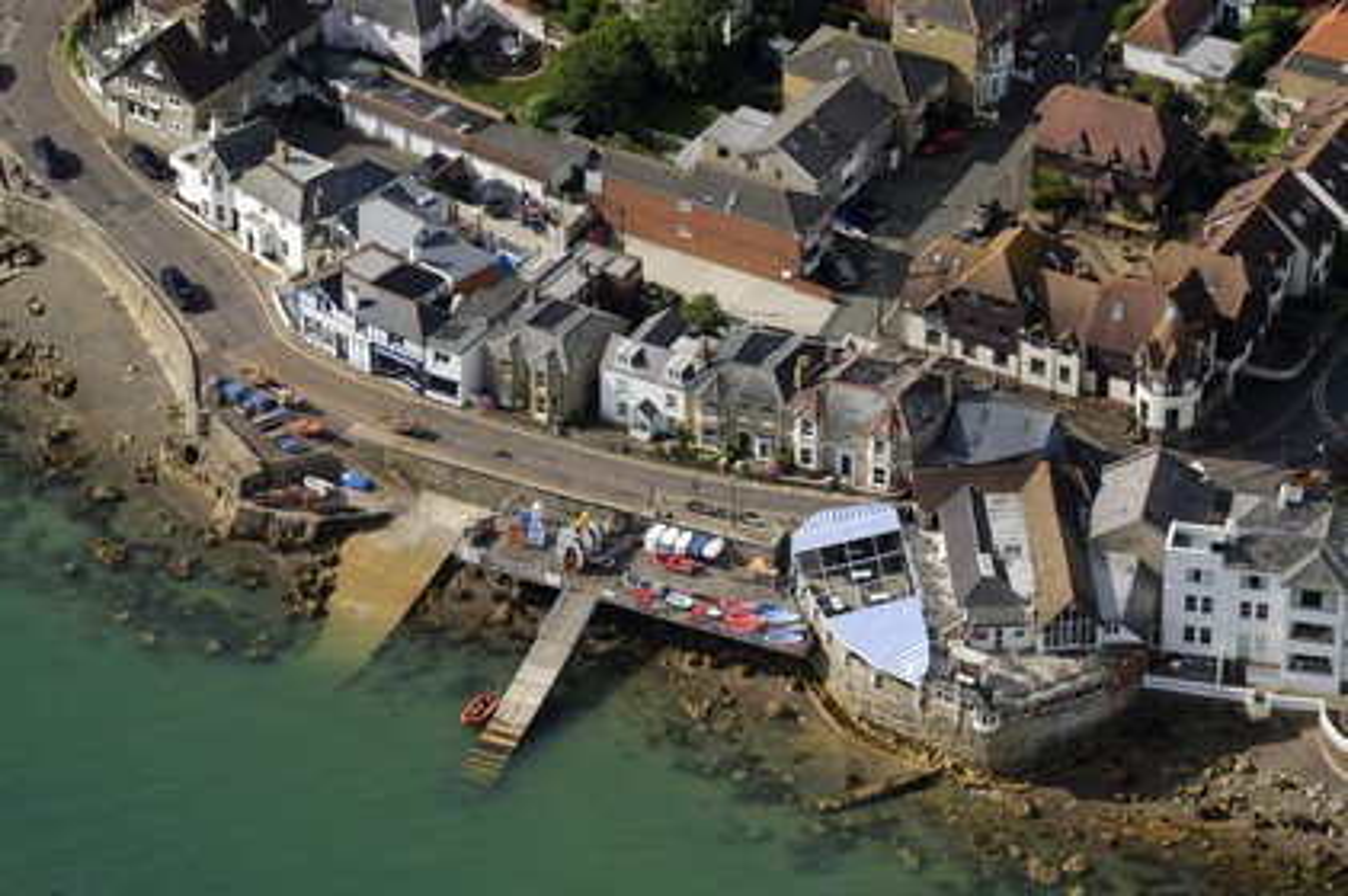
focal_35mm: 155
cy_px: 448
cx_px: 674
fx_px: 5799
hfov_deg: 13.3
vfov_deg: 8.8
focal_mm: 155
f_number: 9
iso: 400
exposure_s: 1/800
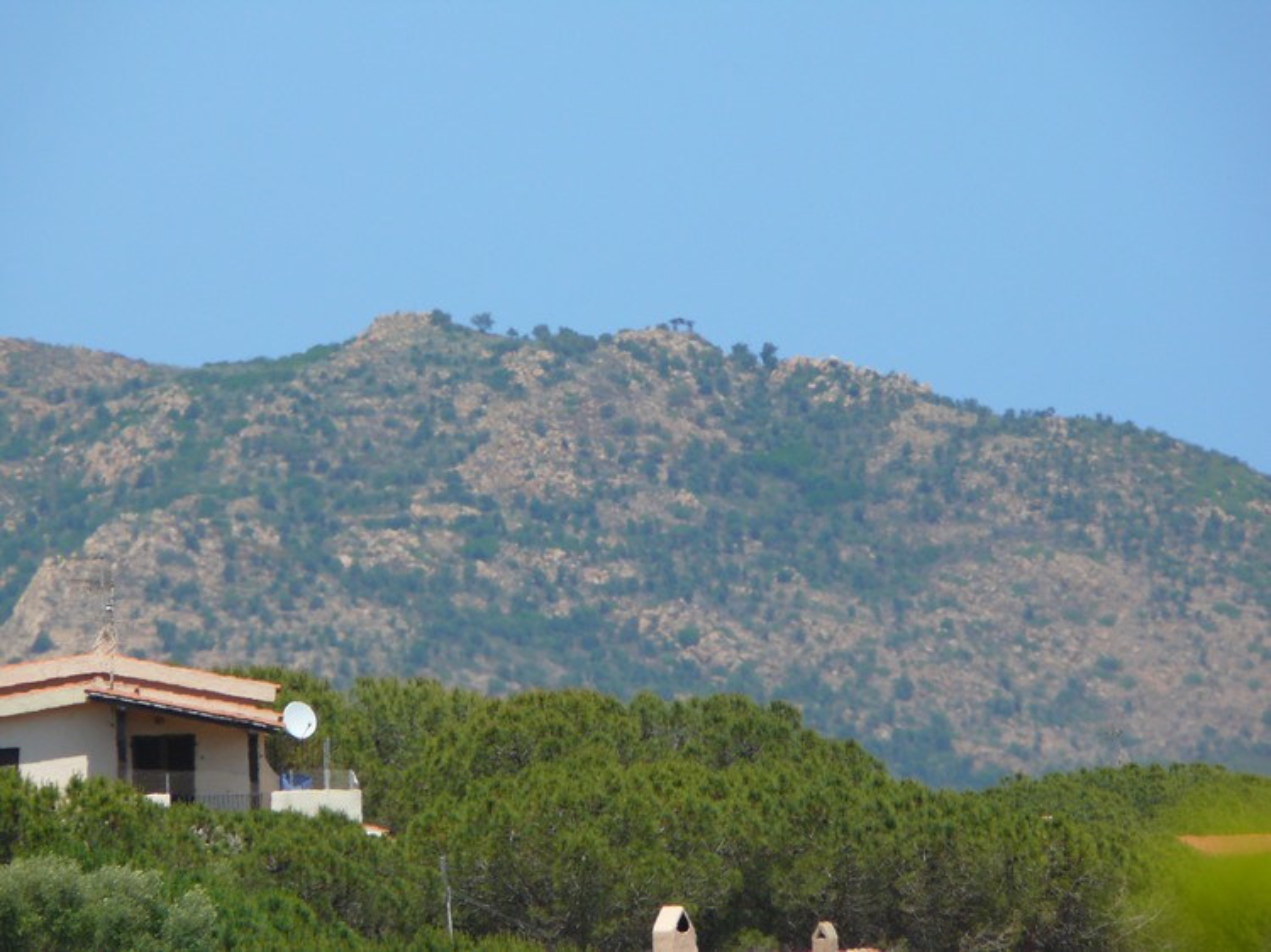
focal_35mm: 420
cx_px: 636
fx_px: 15416
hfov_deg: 4.7
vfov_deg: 3.5
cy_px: 476
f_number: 5.6
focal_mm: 88.8
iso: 100
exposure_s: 1/500
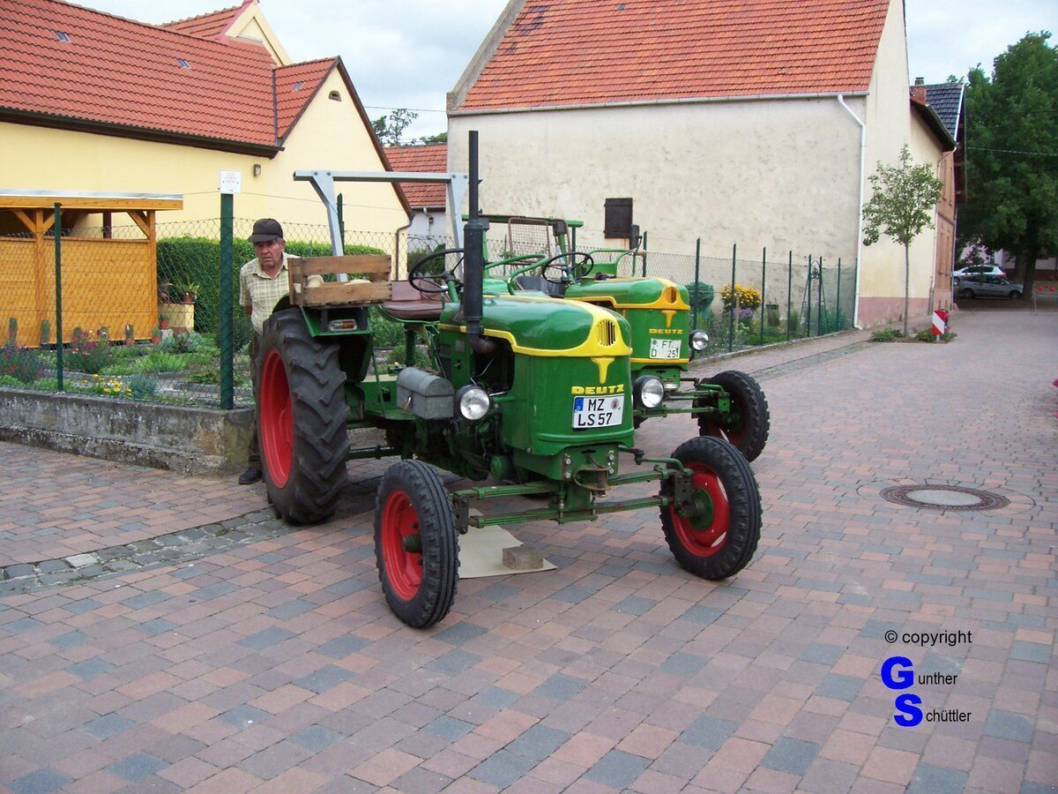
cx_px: 529
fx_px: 1039
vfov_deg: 41.8
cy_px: 397
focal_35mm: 34
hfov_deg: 54.0
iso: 80
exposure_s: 1/720
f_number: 2.7
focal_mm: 5.6
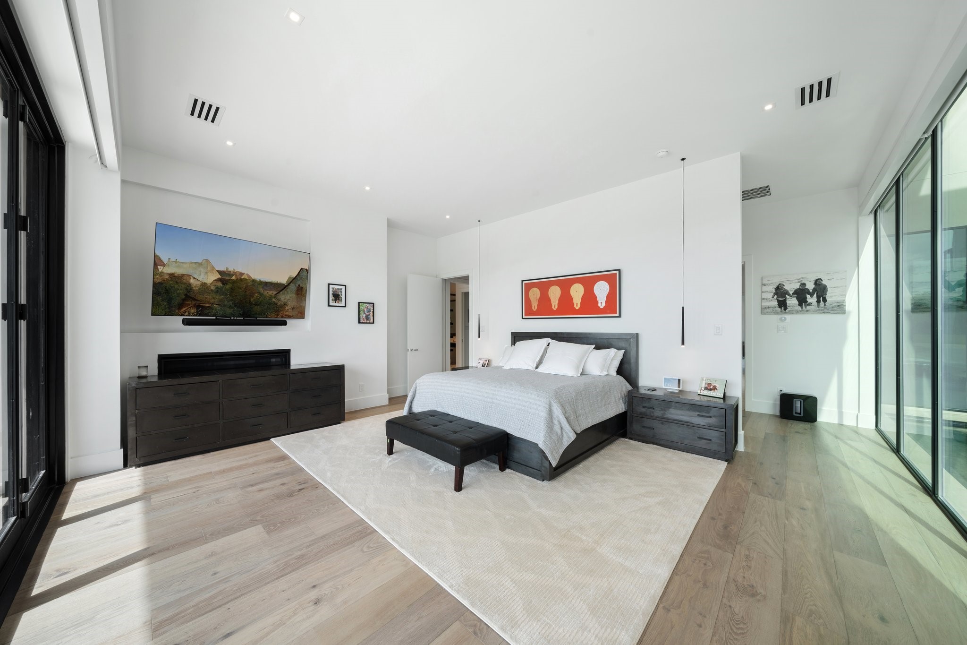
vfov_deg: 90.0
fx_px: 322
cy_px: 322
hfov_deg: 112.6
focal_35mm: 12
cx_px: 484
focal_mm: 12
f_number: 10
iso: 100
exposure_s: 1/2
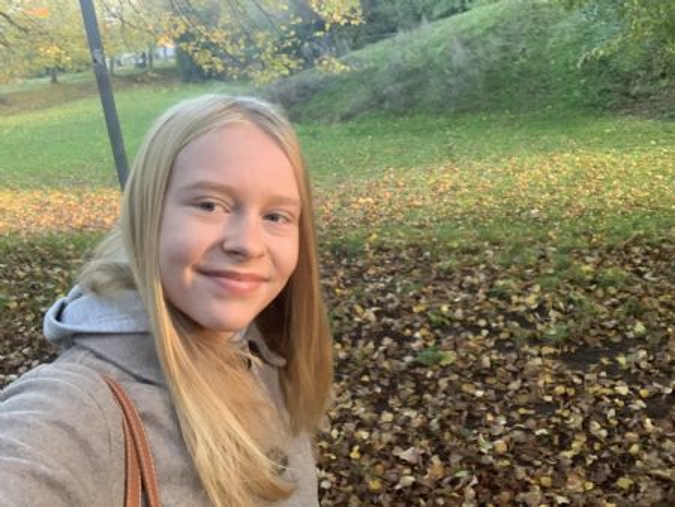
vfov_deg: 44.2
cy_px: 254
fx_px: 624
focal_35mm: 32
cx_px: 338
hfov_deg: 56.8
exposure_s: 1/60
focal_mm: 2.87
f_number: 2.2
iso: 100
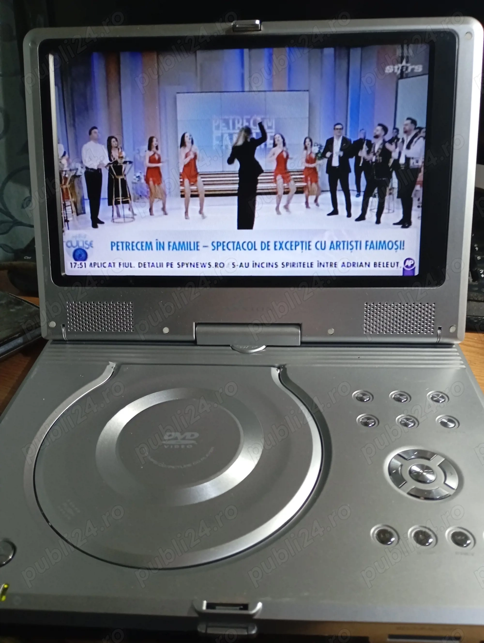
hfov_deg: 49.9
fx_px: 521
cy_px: 322
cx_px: 242
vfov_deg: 63.4
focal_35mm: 28
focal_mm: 4.27
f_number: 1.8
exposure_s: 1/25
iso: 370
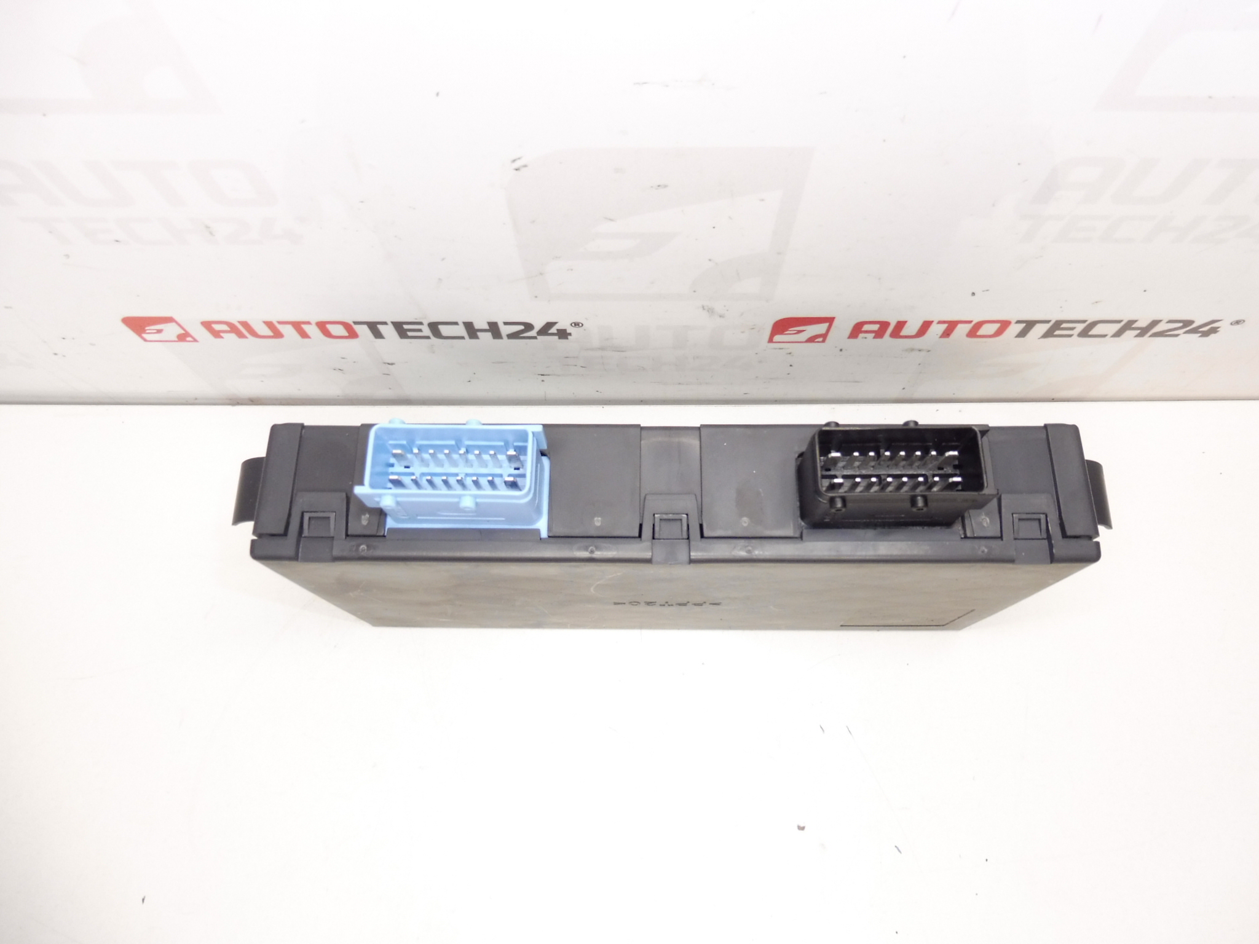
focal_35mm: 24
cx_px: 630
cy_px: 472
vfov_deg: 56.8
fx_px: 873
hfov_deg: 71.6
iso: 200
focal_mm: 4.3
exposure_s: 1/100
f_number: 3.5
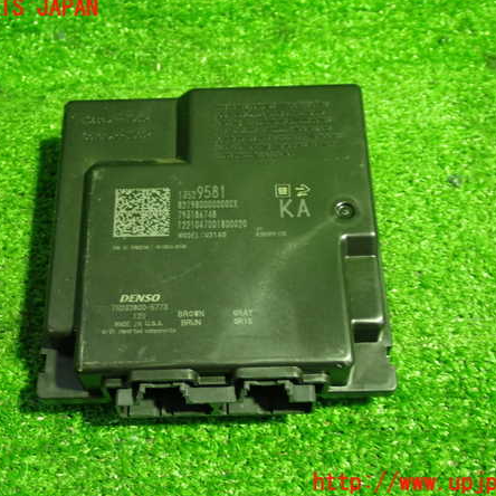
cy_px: 246
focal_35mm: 49
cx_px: 230
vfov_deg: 34.7
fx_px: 794
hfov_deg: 34.7
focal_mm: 7.31
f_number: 2.8
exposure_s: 1/30
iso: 800
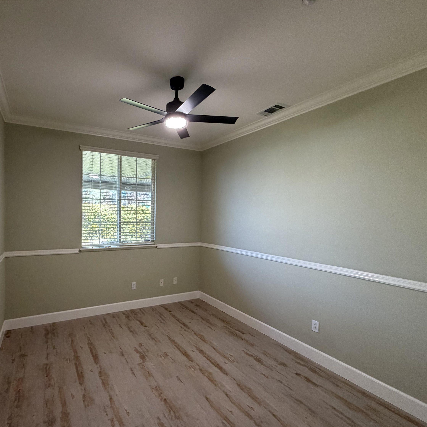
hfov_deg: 81.7
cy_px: 218
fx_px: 237
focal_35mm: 17
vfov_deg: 84.0
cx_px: 150
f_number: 2.2
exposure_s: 1/62
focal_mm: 2.22
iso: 320
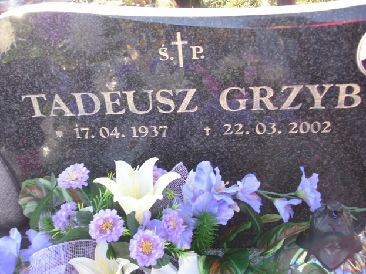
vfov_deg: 37.7
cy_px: 137
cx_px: 187
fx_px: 402
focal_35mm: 38
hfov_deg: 49.0
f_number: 2.8
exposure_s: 1/60
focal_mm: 6.2
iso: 200
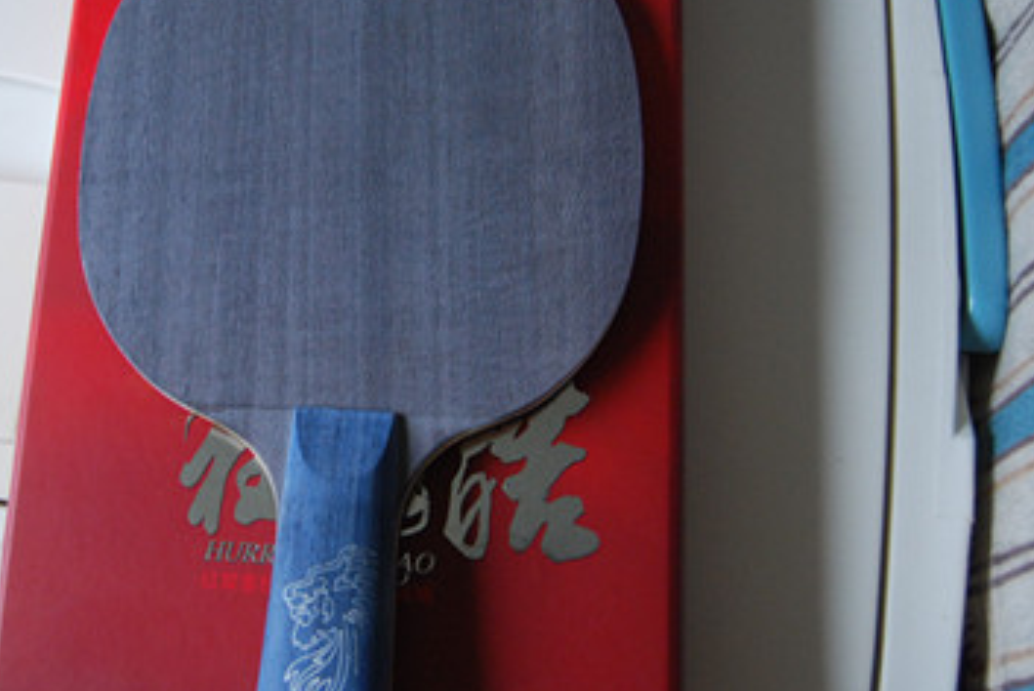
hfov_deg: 38.4
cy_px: 281
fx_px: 1466
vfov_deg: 26.5
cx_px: 337
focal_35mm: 51
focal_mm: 24
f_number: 4
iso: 800
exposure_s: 1/30
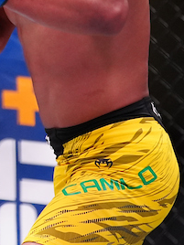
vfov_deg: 4.8
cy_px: -59
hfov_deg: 3.6
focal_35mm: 413
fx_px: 2927
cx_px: -153
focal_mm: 96
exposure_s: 1/800
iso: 2500
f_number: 2.8
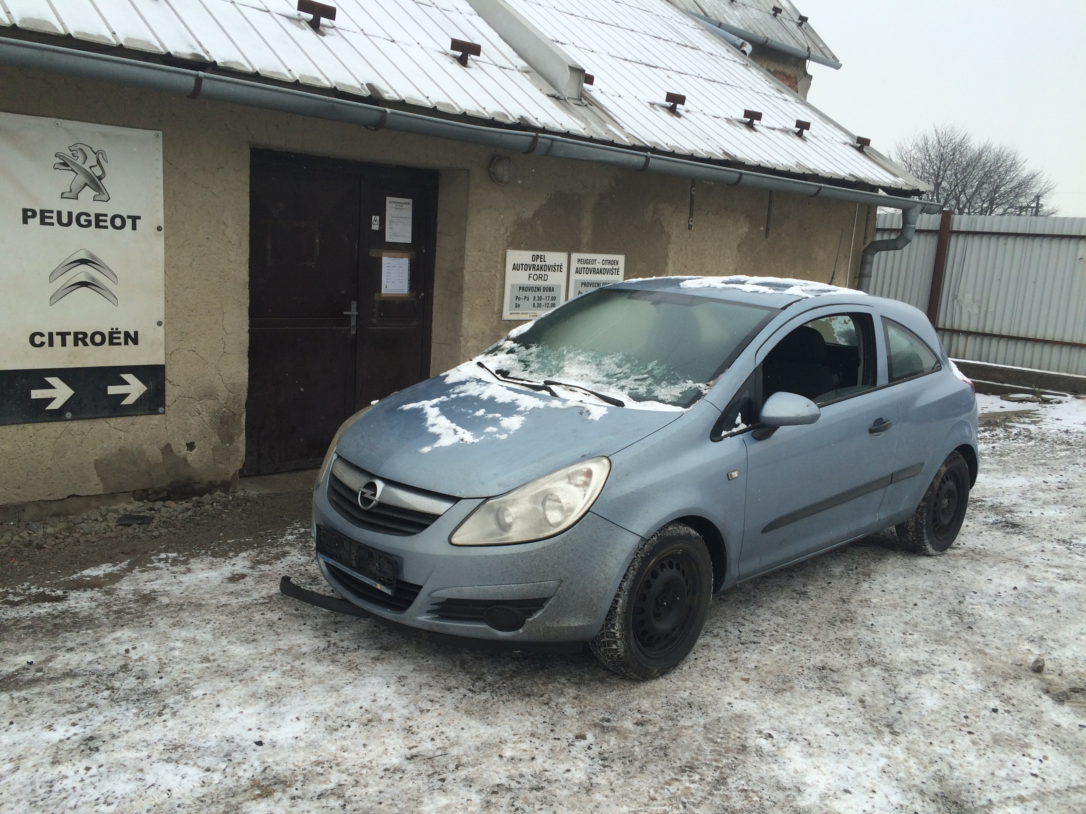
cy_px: 407
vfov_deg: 48.2
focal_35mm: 29
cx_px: 543
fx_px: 910
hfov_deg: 61.7
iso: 32
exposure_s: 1/500
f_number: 2.2
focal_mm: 4.15
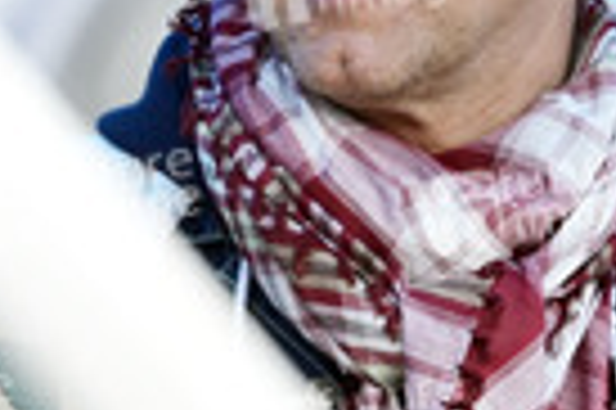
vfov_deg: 2.1
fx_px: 11246
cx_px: 416
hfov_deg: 3.1
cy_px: 90
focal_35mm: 658
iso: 800
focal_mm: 200
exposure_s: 1/250
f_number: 2.8
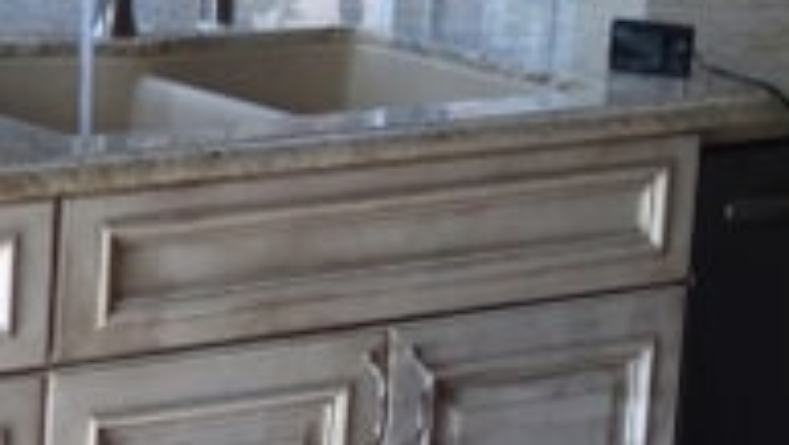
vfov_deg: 6.5
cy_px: 151
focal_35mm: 186
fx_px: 3895
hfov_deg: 11.3
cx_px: -172
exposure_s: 1/120
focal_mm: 4.13
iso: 64
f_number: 2.4
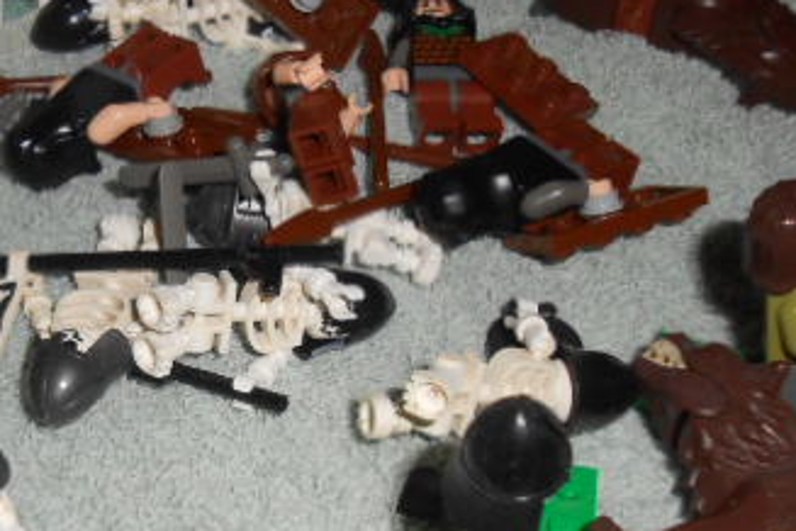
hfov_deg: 32.0
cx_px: 156
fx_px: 1349
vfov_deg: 22.2
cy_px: 360
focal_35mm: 61
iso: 200
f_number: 11.9
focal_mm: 5.3
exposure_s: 1/25
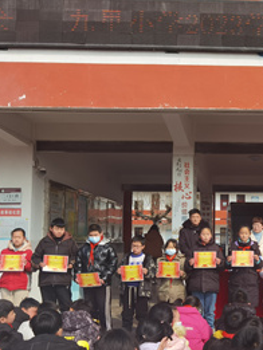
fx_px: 445
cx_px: 254
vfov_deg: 42.6
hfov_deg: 30.9
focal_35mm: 44
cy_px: 218
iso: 50
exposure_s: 1/3984
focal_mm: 6.71
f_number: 1.9
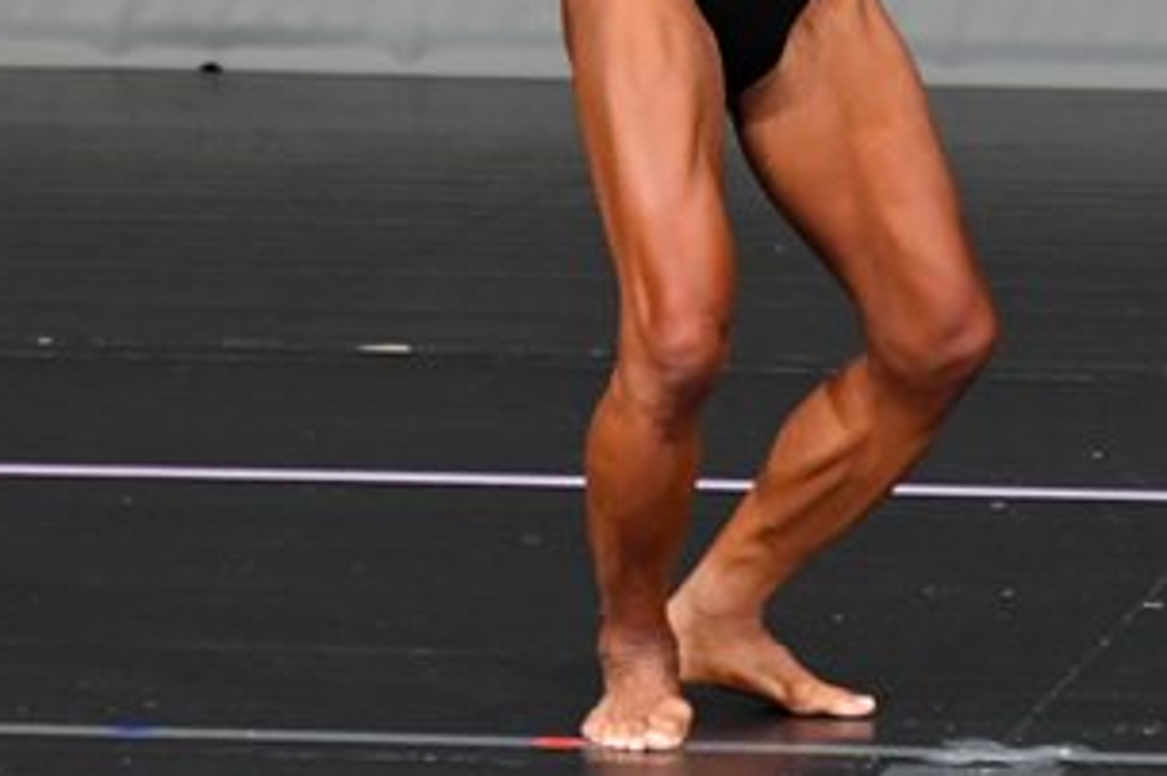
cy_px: -85
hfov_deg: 2.3
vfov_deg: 1.6
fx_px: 28496
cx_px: 635
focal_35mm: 880
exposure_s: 1/400
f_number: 5.6
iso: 4000
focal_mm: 230
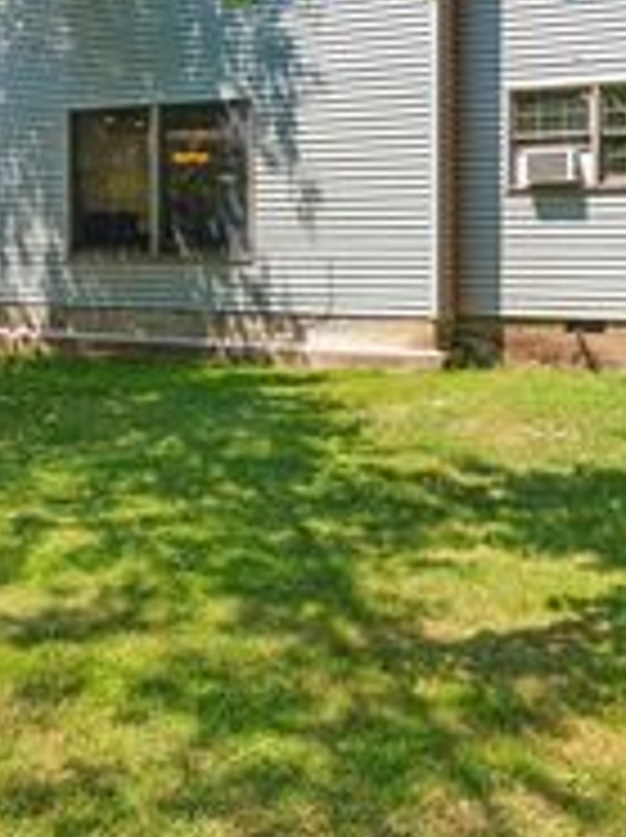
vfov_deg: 42.2
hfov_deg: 32.4
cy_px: 254
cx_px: 180
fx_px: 1063
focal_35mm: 44
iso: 320
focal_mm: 17
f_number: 8
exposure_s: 1/40
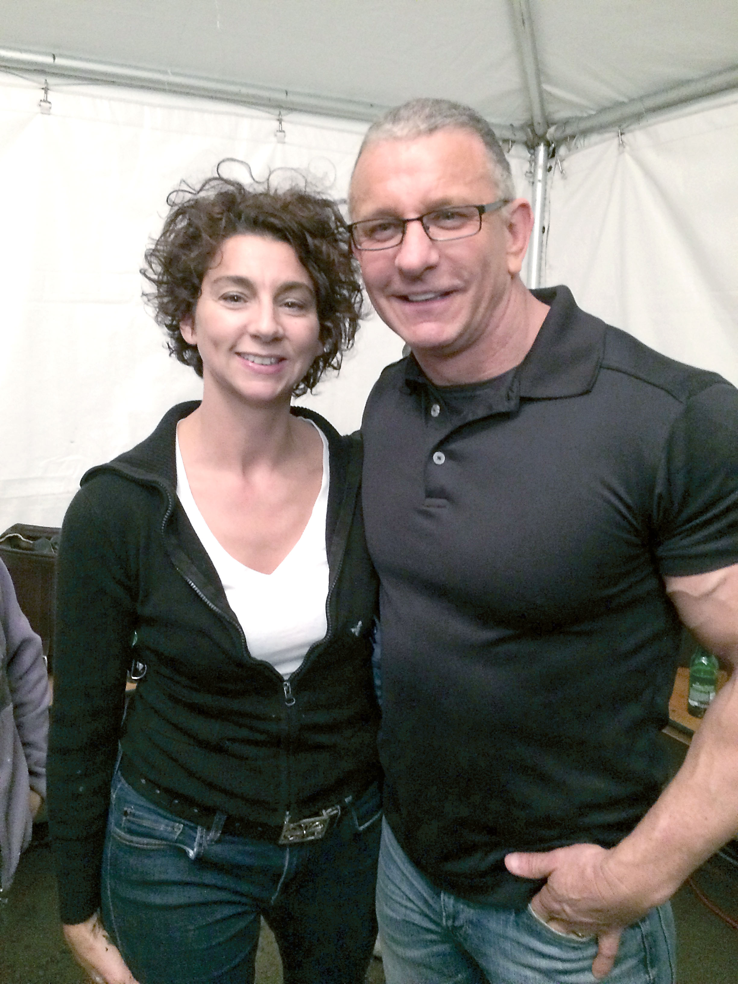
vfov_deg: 61.7
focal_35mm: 29
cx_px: 369
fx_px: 824
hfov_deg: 48.2
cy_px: 492
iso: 320
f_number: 2.2
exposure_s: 1/30
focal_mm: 4.15
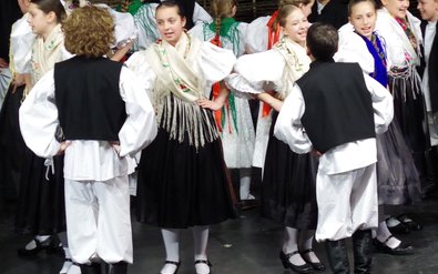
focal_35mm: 275
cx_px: 218
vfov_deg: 4.8
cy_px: 100
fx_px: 3283
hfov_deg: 7.6
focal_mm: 95
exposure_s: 1/125
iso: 1600
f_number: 7.1
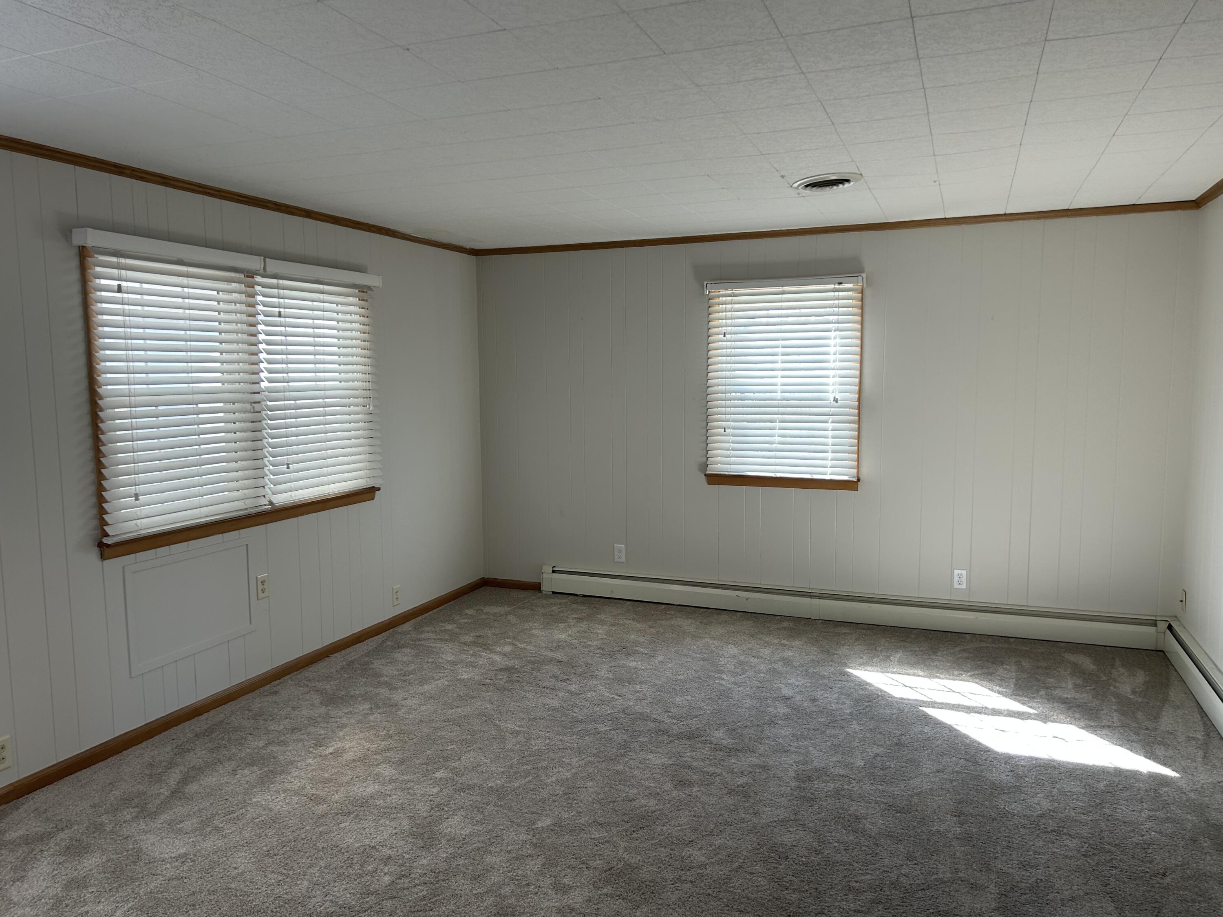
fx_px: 919
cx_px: 612
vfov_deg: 53.1
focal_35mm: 26
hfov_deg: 67.3
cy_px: 458
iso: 50
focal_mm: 5.7
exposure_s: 1/120
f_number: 1.5
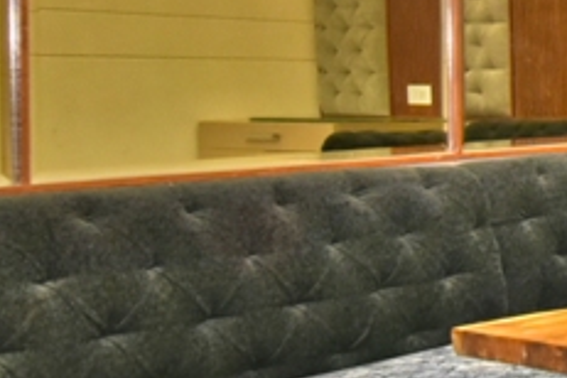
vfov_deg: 18.0
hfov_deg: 18.7
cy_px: 68
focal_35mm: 75
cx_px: 1101
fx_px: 1181
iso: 3200
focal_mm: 16
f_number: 9
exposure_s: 1/40
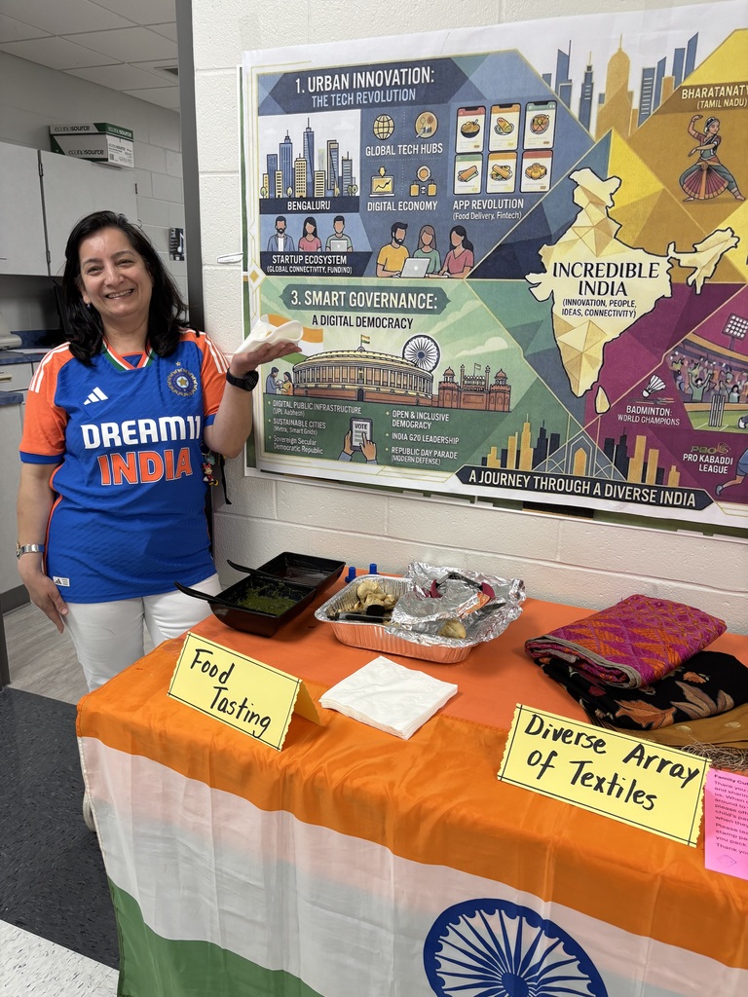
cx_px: 374
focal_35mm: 26
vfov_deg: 67.3
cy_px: 498
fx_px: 749
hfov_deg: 53.1
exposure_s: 1/60
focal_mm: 5.96
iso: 100
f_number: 1.6
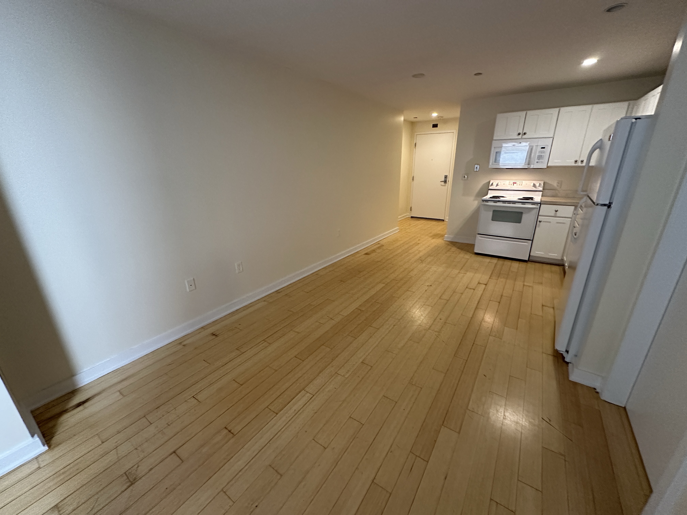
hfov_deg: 102.1
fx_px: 278
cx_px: 344
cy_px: 258
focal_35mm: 14
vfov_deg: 85.7
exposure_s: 1/60
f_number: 2.2
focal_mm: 2.22
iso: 500
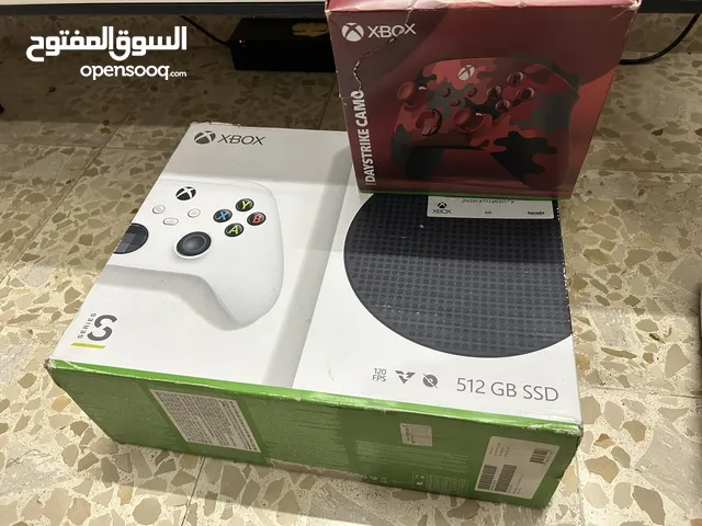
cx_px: 351
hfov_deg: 67.3
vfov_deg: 53.1
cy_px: 263
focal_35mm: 26
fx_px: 527
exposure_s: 1/60
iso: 250
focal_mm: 5.7
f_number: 1.5
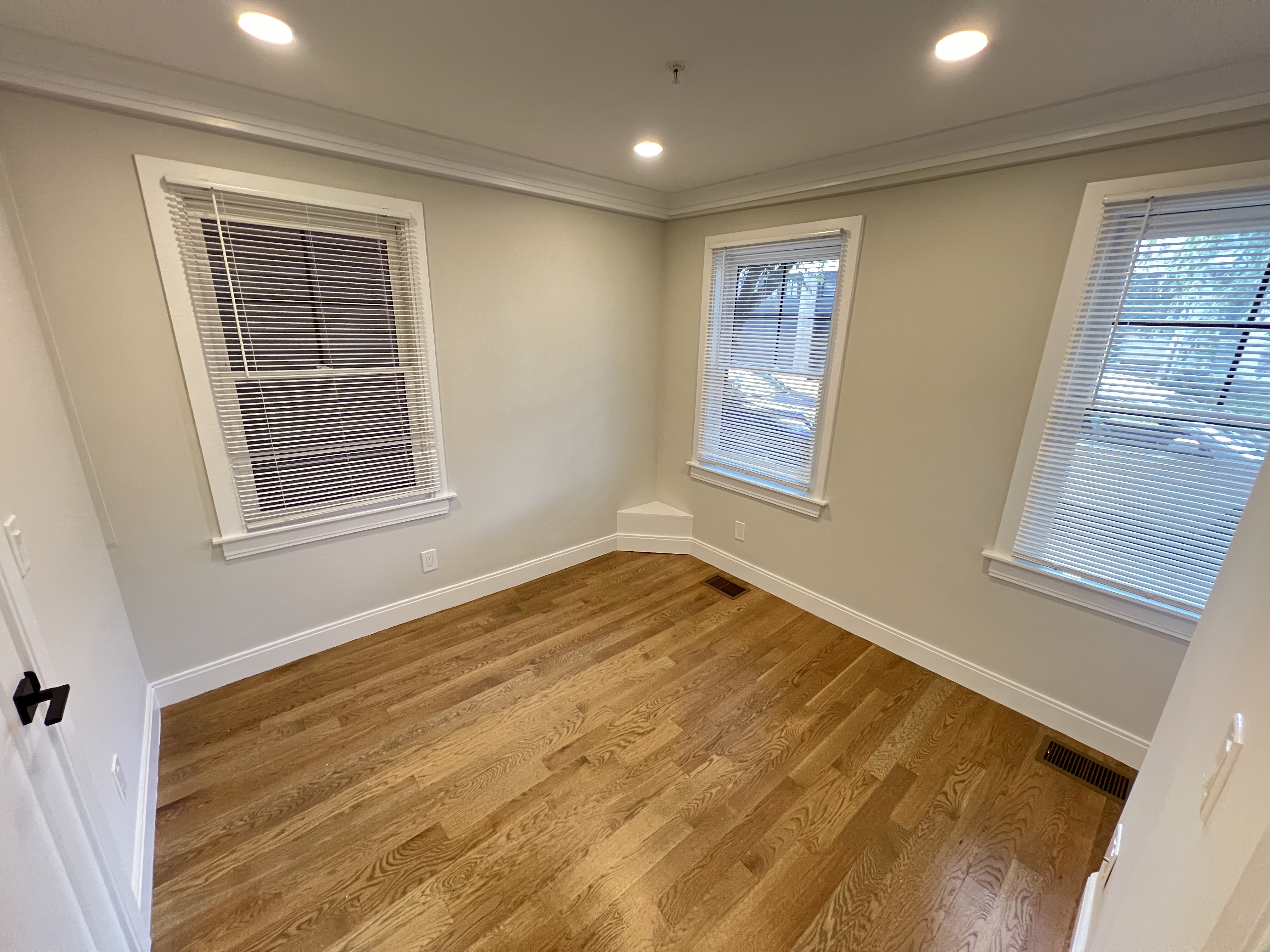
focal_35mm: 13
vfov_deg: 89.9
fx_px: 477
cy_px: 476
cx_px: 635
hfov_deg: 106.2
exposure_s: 1/60
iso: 400
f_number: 1.8
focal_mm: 1.57
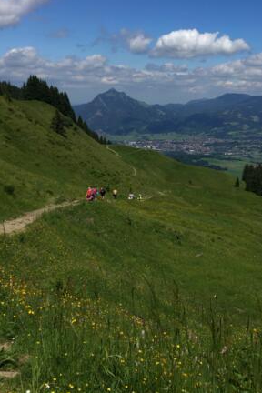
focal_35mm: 41
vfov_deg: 47.4
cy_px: 195
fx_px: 448
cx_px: 164
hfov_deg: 32.5
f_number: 2.2
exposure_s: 1/1923
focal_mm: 4.15
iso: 25
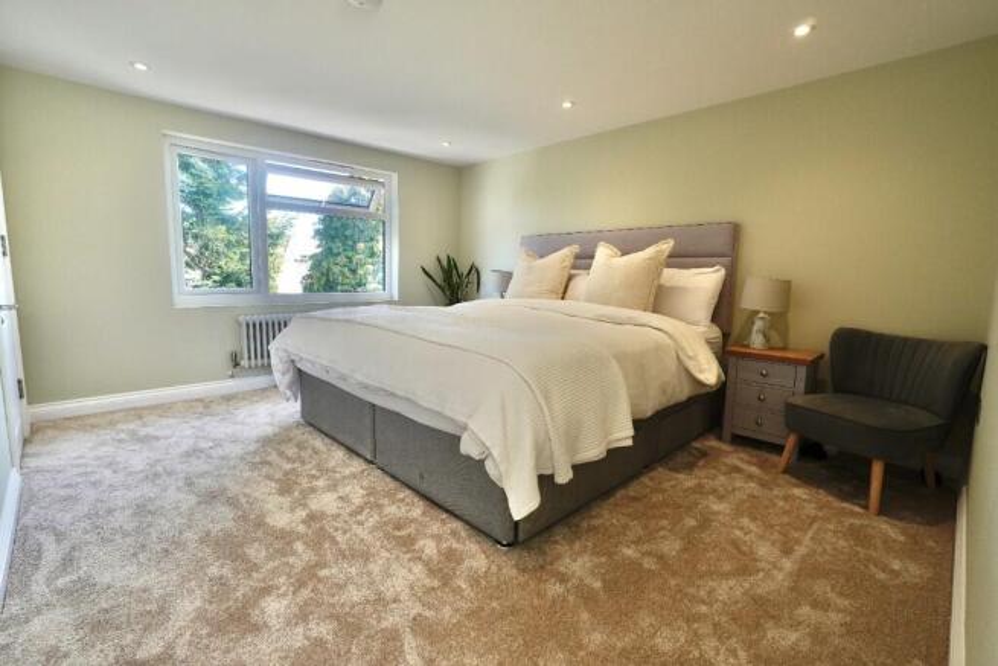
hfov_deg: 95.0
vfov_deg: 72.1
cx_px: 499
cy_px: 333
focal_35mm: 16
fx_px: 457
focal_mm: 11
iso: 200
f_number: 4
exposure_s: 1/160
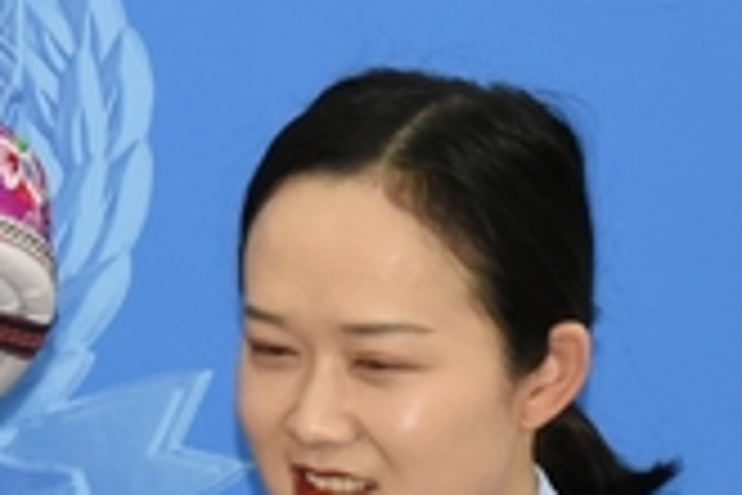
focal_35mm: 391
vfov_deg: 3.5
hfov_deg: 5.2
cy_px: 590
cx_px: -288
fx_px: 8058
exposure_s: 1/80
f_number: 9
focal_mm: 75
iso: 2800
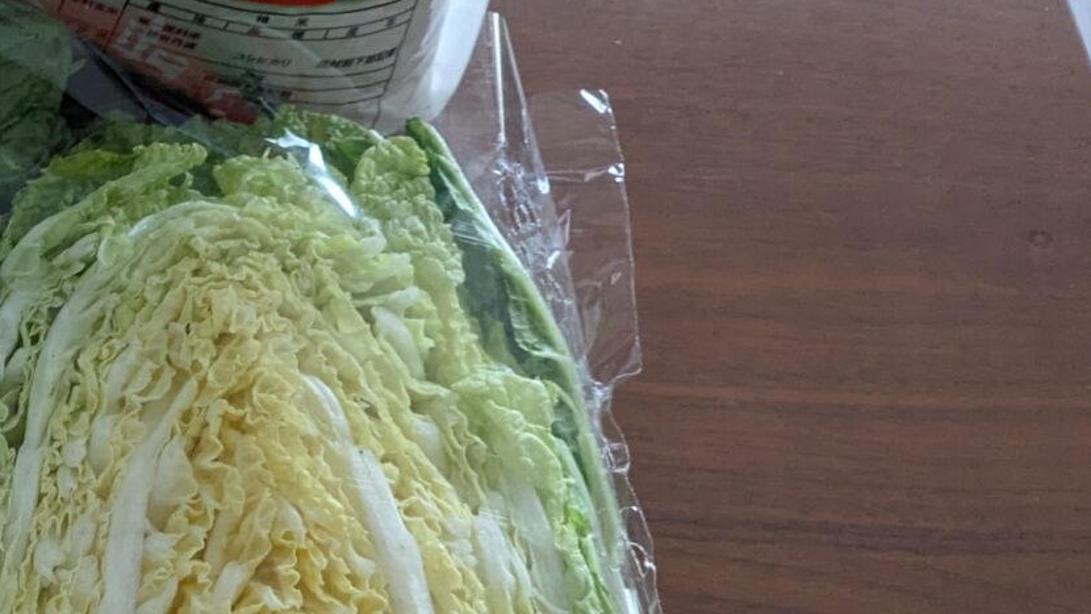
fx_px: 2430
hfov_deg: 21.7
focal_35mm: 84
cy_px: 384
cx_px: -488
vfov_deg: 14.4
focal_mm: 5.43
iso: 651
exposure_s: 1/24
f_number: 1.89
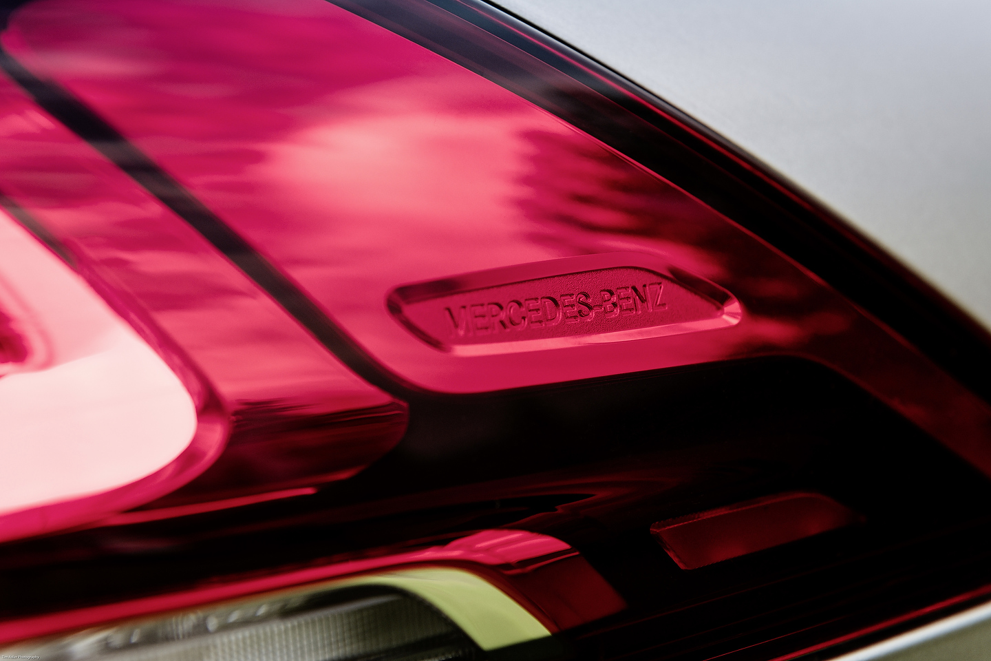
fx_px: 1596
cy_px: 330
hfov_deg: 34.5
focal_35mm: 58
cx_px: 496
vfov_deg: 23.4
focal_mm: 58
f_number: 5
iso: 320
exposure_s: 1/60
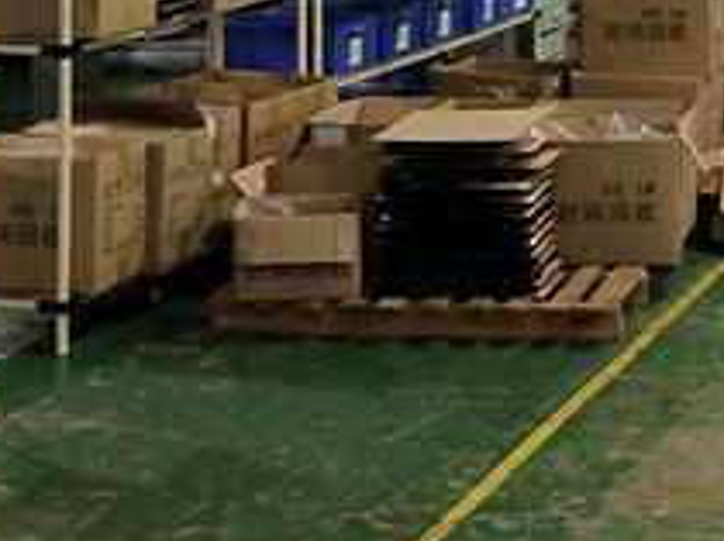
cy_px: -370
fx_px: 2653
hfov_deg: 15.2
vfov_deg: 11.0
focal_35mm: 127
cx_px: 764
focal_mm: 3.95
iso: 329
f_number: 1.8
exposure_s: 1/50
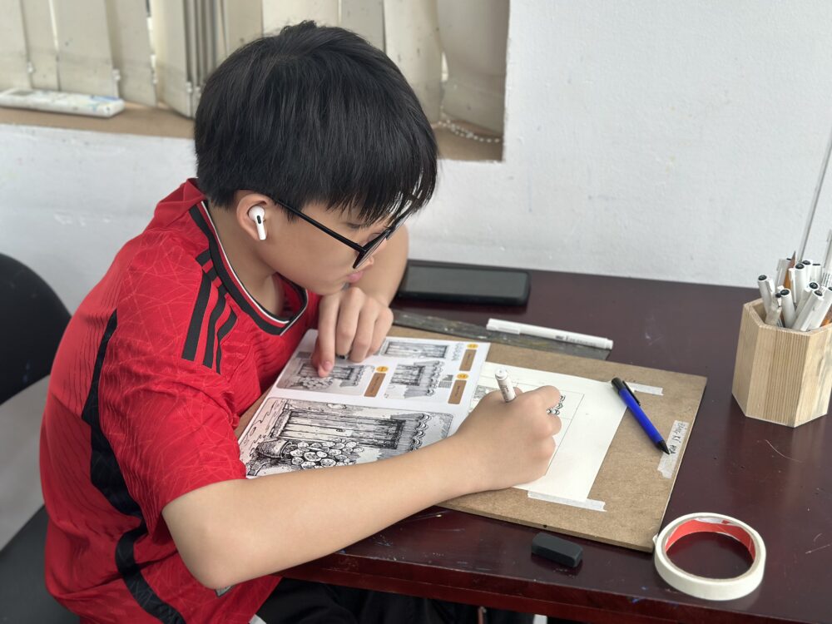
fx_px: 1154
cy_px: 312
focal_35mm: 48
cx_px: 416
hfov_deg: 39.7
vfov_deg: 30.3
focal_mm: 6.86
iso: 64
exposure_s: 1/167
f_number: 1.78
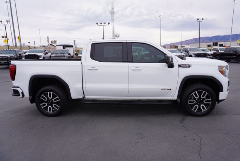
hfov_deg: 73.7
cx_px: 120
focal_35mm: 24
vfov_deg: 53.2
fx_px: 160
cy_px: 80
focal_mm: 16
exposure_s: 1/100
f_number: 6.3
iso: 100
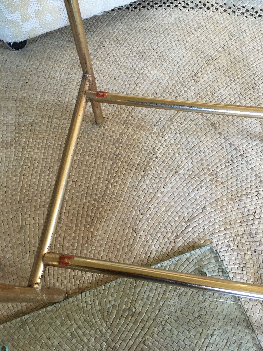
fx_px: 294
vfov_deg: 61.7
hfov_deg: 48.2
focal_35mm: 29
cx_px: 132
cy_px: 176
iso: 200
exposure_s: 1/25
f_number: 2.2
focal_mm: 4.15
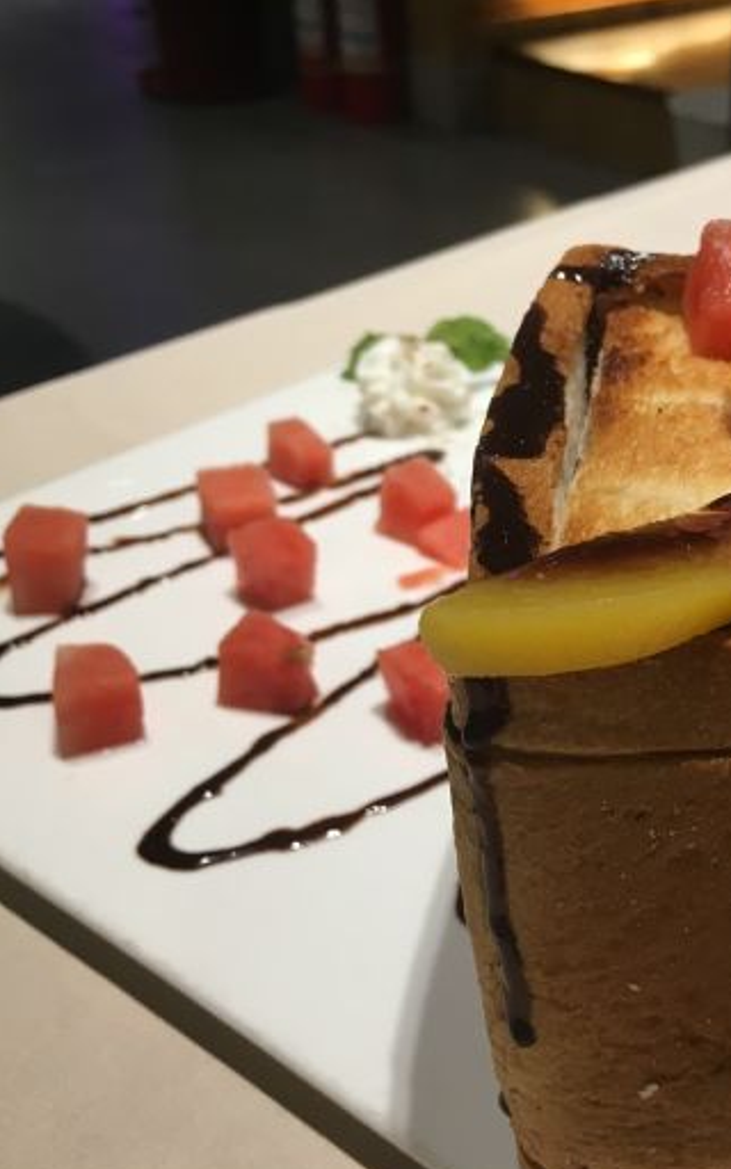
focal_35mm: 42
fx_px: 1339
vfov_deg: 47.2
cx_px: 761
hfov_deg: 28.3
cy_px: 595
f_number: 2.2
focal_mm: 4.15
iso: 50
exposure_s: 1/33
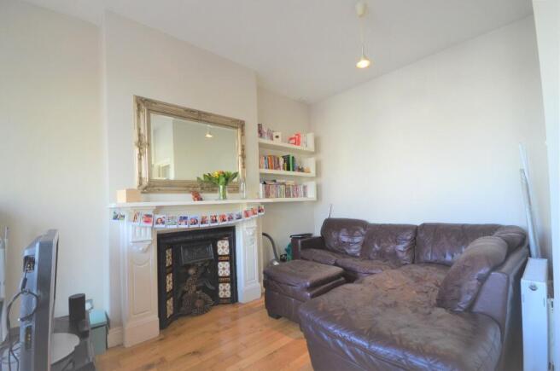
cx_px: 280
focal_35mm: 15
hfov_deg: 100.5
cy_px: 186
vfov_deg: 77.1
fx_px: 233
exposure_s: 1/60
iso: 560
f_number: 4
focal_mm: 10
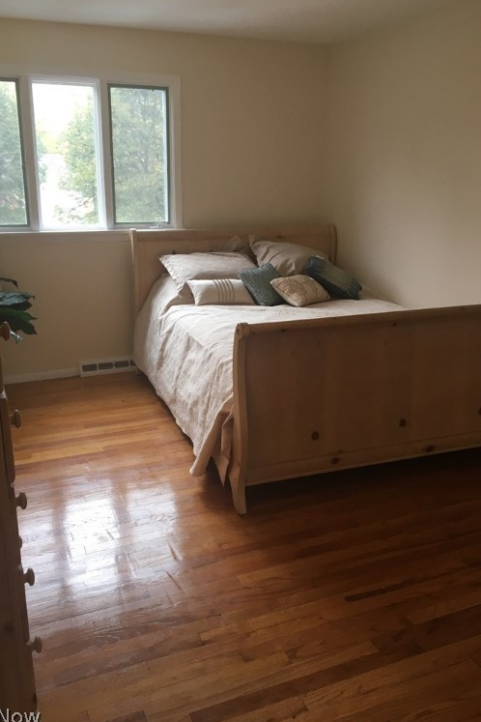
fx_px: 621
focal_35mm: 31
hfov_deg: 42.3
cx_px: 218
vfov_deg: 60.3
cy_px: 361
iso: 25
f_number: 2.2
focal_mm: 4.15
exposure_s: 1/30
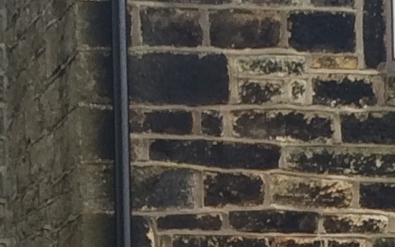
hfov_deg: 10.0
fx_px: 2261
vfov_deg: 6.2
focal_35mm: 210
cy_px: 411
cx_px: 152
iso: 32
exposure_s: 1/163
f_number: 2.2
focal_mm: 4.15
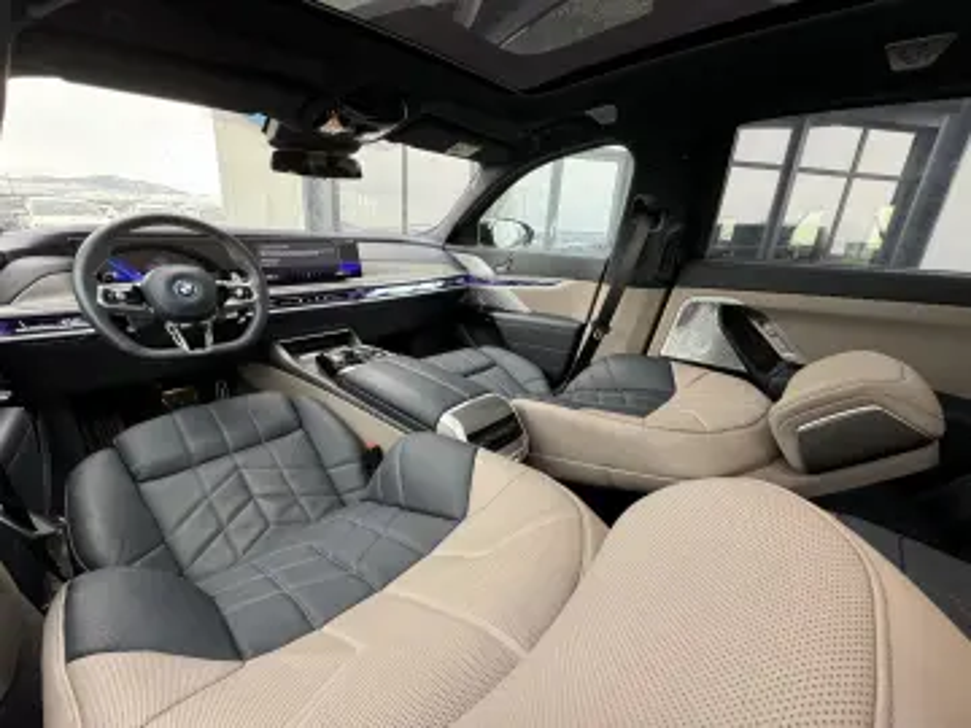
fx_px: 393
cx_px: 486
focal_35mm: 14
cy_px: 364
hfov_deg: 102.1
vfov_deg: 85.7
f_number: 2.2
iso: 250
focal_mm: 2.22
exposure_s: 1/99
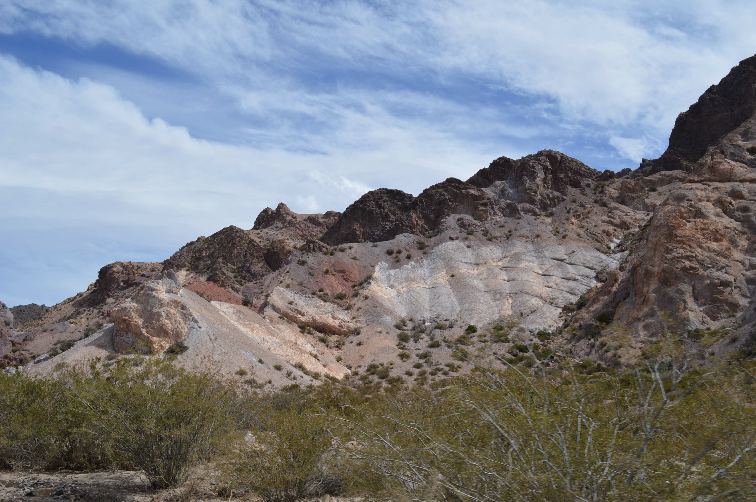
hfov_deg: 53.2
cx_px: 378
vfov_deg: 36.8
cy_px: 251
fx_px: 755
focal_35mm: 36
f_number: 9
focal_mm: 24
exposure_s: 1/320
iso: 100
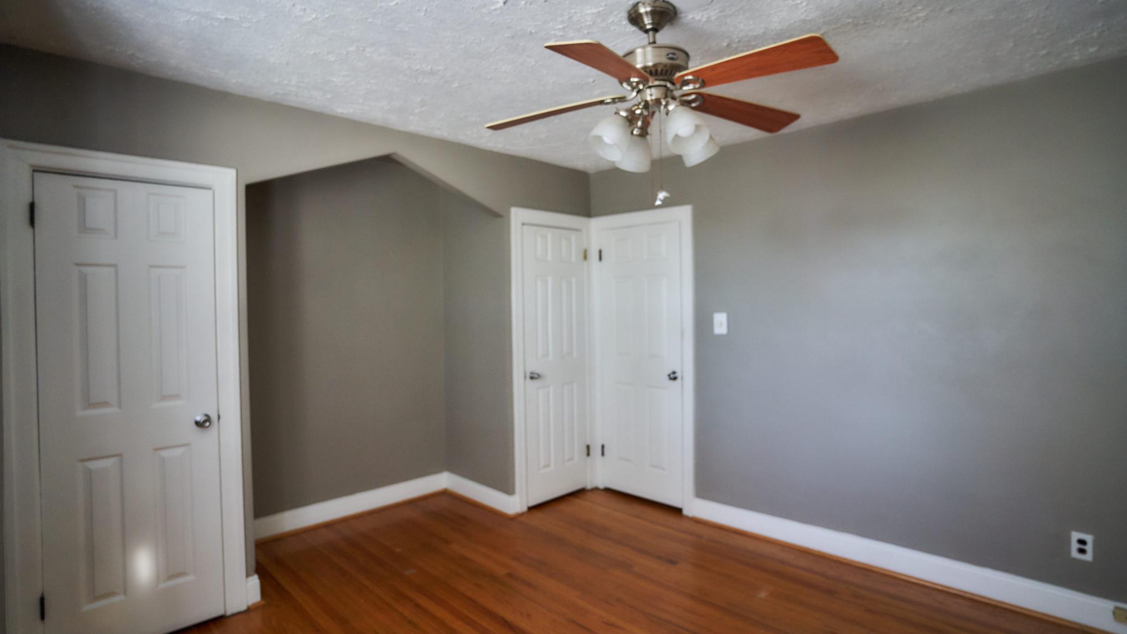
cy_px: 301
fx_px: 538
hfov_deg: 92.7
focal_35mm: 18
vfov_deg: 61.0
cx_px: 568
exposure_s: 1/160
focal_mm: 17
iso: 1600
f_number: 2.8
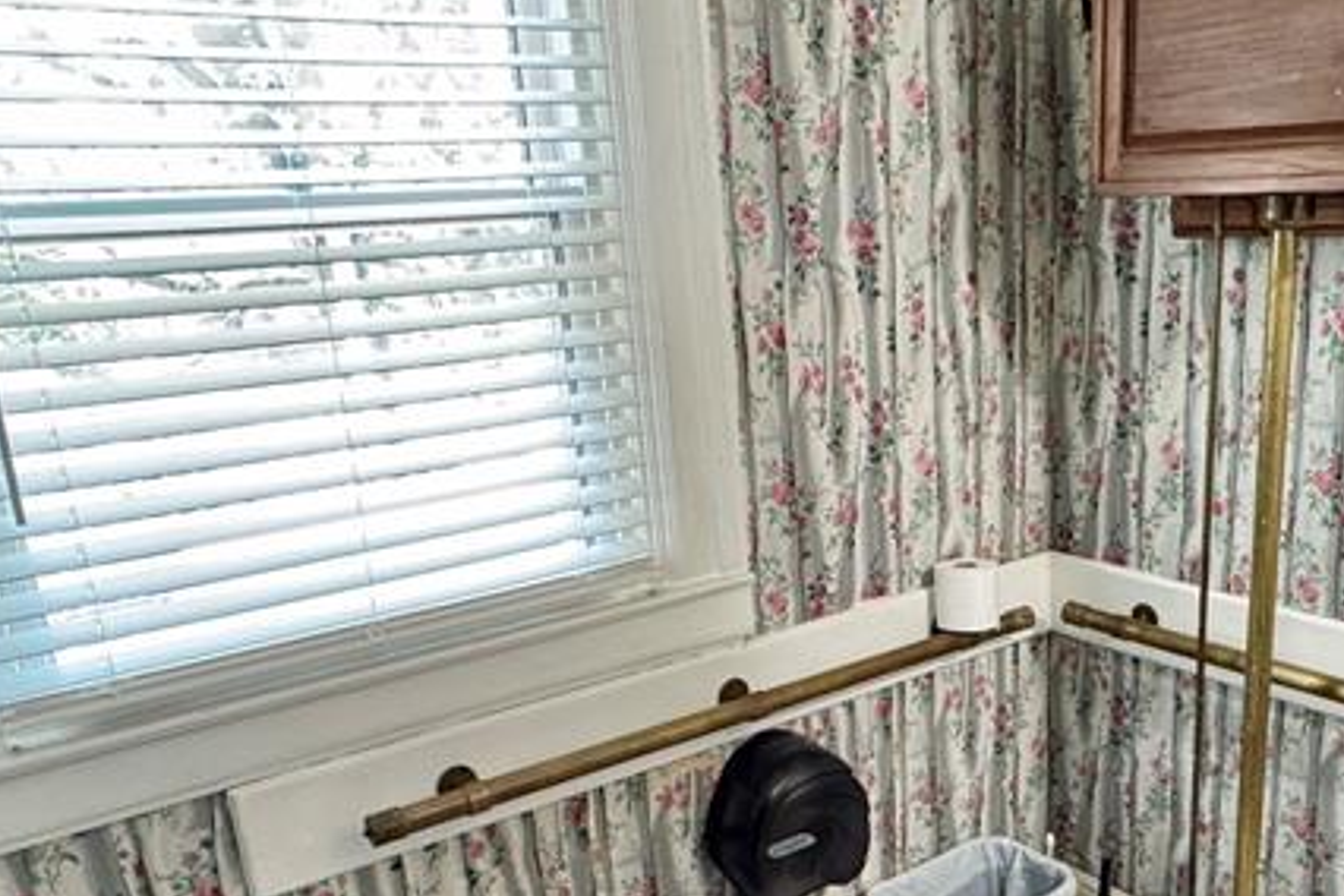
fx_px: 1307
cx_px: 874
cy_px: 625
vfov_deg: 37.3
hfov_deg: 53.6
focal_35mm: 35
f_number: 2.2
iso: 500
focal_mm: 2.22
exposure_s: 1/60
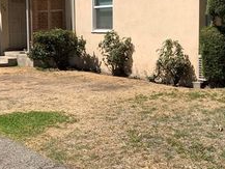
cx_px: 135
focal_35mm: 60
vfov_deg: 24.3
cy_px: 54
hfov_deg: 32.1
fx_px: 390
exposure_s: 1/2421
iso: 25
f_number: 1.8
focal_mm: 4.25
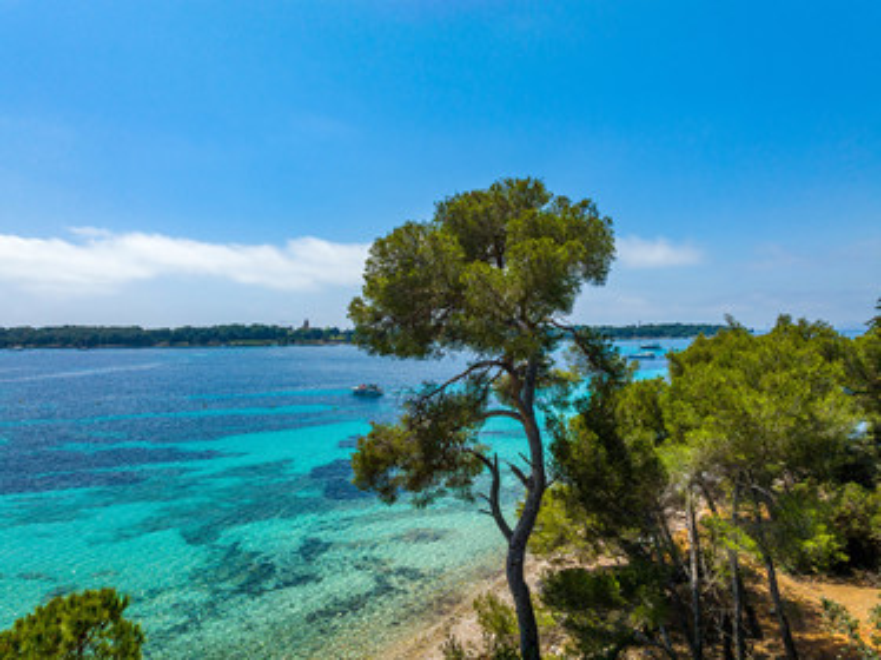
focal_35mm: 24
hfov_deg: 71.6
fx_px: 610
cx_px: 440
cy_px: 330
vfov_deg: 56.8
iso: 200
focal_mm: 12.3
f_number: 8
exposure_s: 1/640
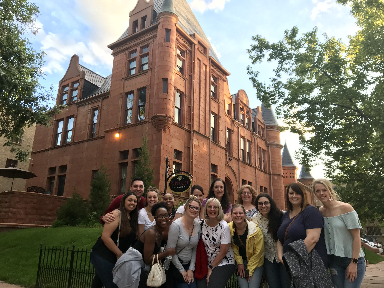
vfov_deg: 49.7
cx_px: 192
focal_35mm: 28
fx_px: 311
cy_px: 144
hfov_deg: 63.4
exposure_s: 1/120
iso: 40
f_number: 1.8
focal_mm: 3.99
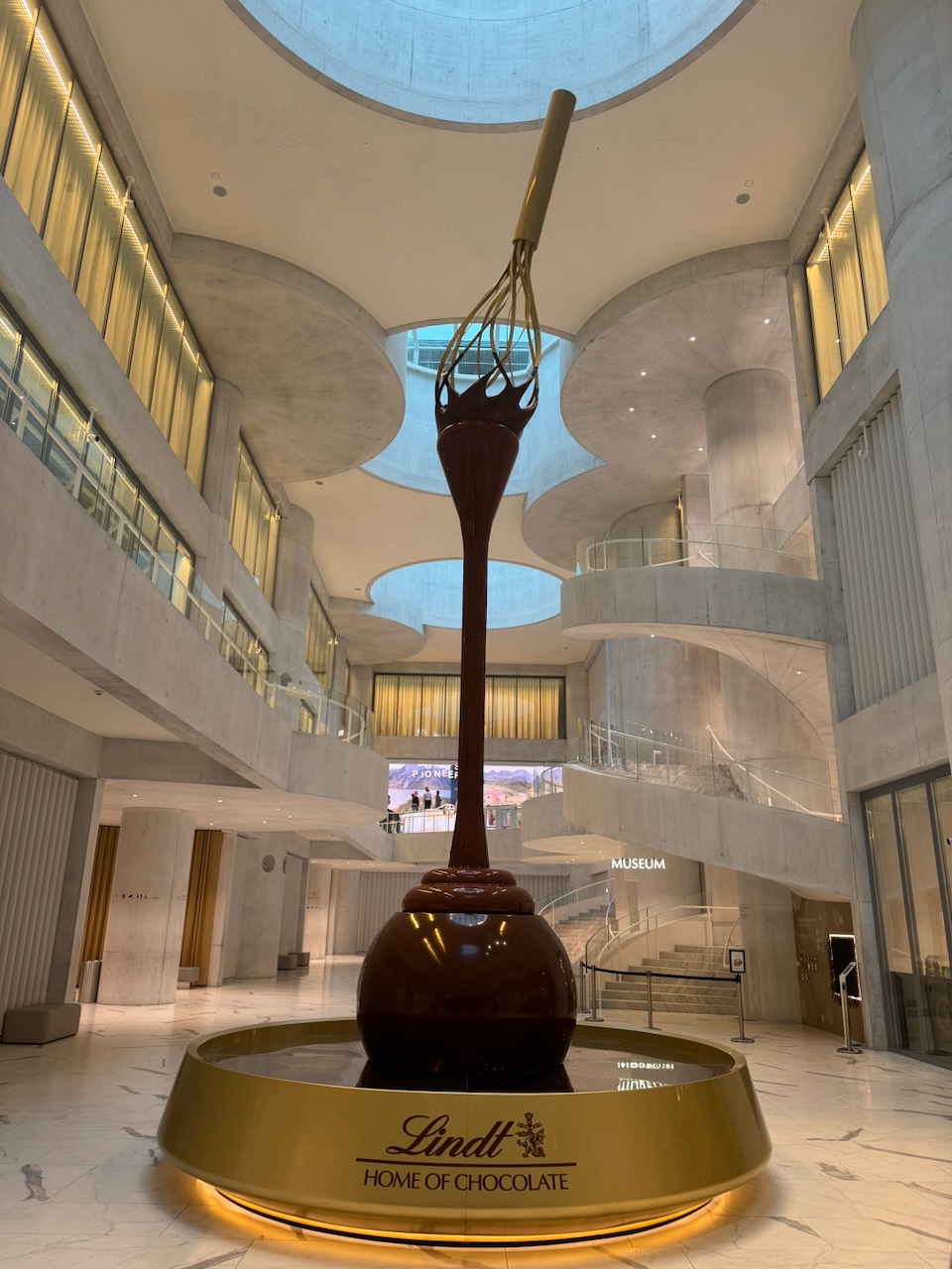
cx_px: 476
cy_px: 634
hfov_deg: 56.8
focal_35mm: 24
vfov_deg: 71.6
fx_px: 880
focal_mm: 6.76
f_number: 1.78
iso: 125
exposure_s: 1/100
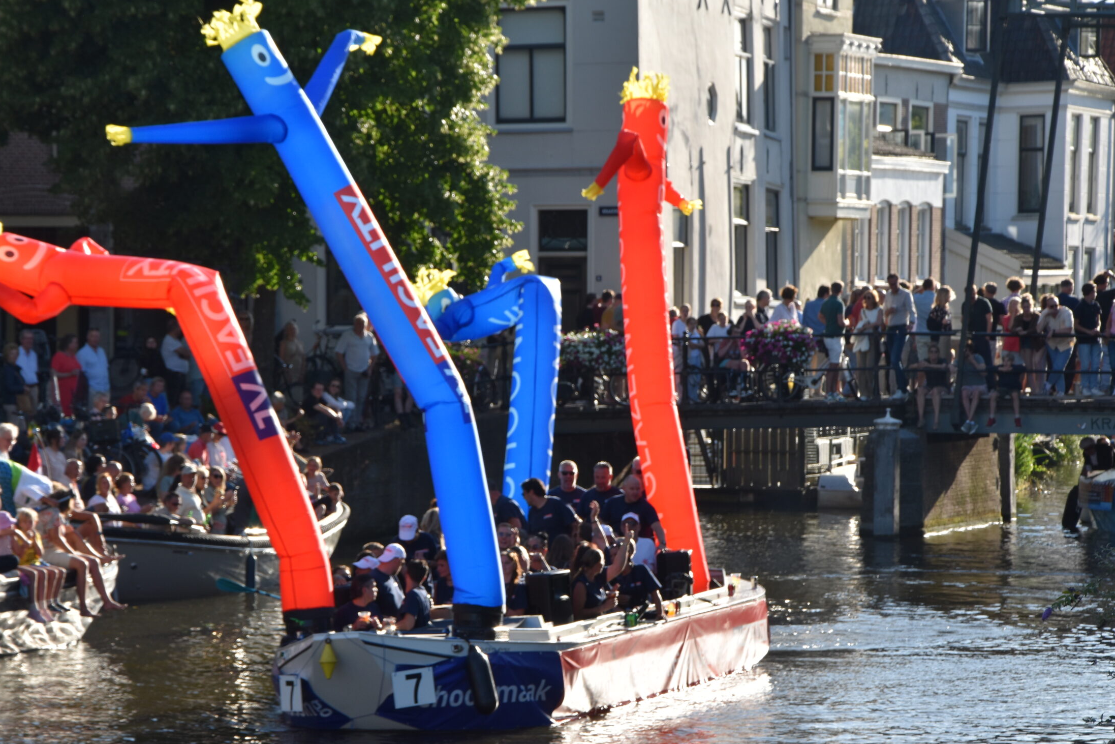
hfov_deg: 12.8
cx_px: 481
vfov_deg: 8.5
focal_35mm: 161
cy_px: 394
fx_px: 4986
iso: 200
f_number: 9
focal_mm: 92
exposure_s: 1/320
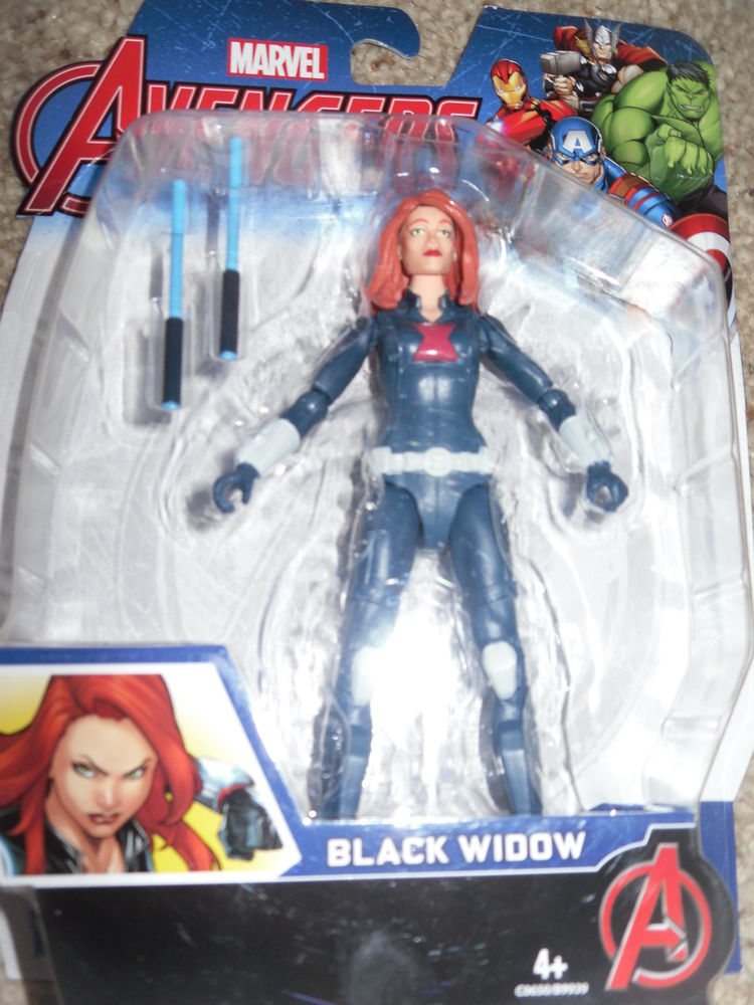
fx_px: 1016
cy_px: 502
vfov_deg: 52.6
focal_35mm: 35
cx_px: 377
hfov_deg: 40.7
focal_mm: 6.3
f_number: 3.5
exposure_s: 1/45
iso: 80
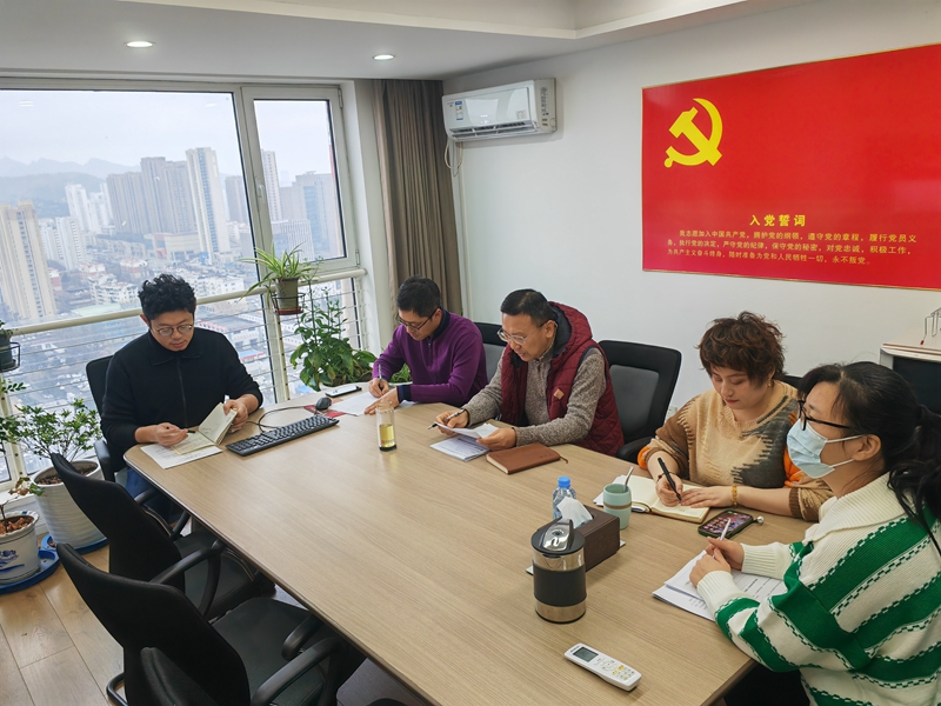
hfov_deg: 65.3
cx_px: 470
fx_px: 734
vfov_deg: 51.4
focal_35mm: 27
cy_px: 353
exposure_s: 1/100
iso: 80
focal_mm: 5.53
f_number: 1.8
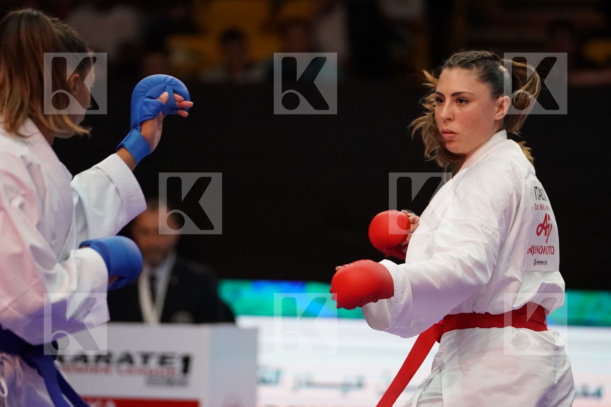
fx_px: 4599
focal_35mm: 271
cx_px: 306
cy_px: 204
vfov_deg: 5.1
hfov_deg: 7.6
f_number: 2.8
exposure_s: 1/1000
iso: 6400
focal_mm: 181
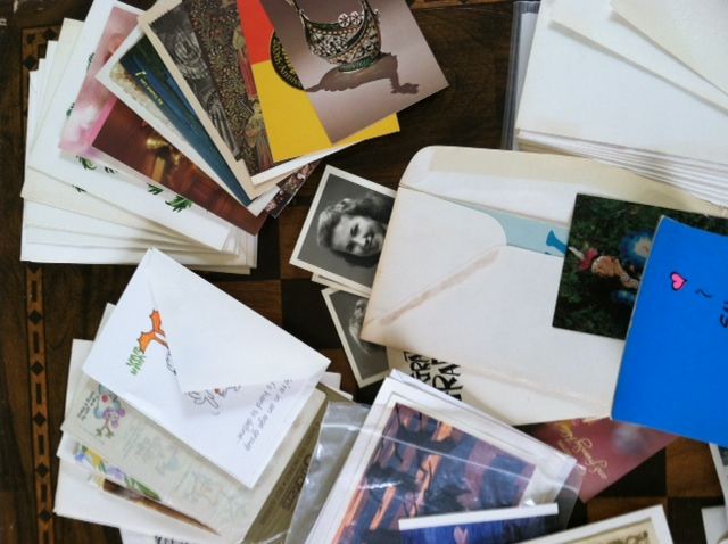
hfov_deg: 52.7
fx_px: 735
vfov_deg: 40.6
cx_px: 364
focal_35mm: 35
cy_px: 272
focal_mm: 3.85
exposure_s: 1/17
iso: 80
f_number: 2.8
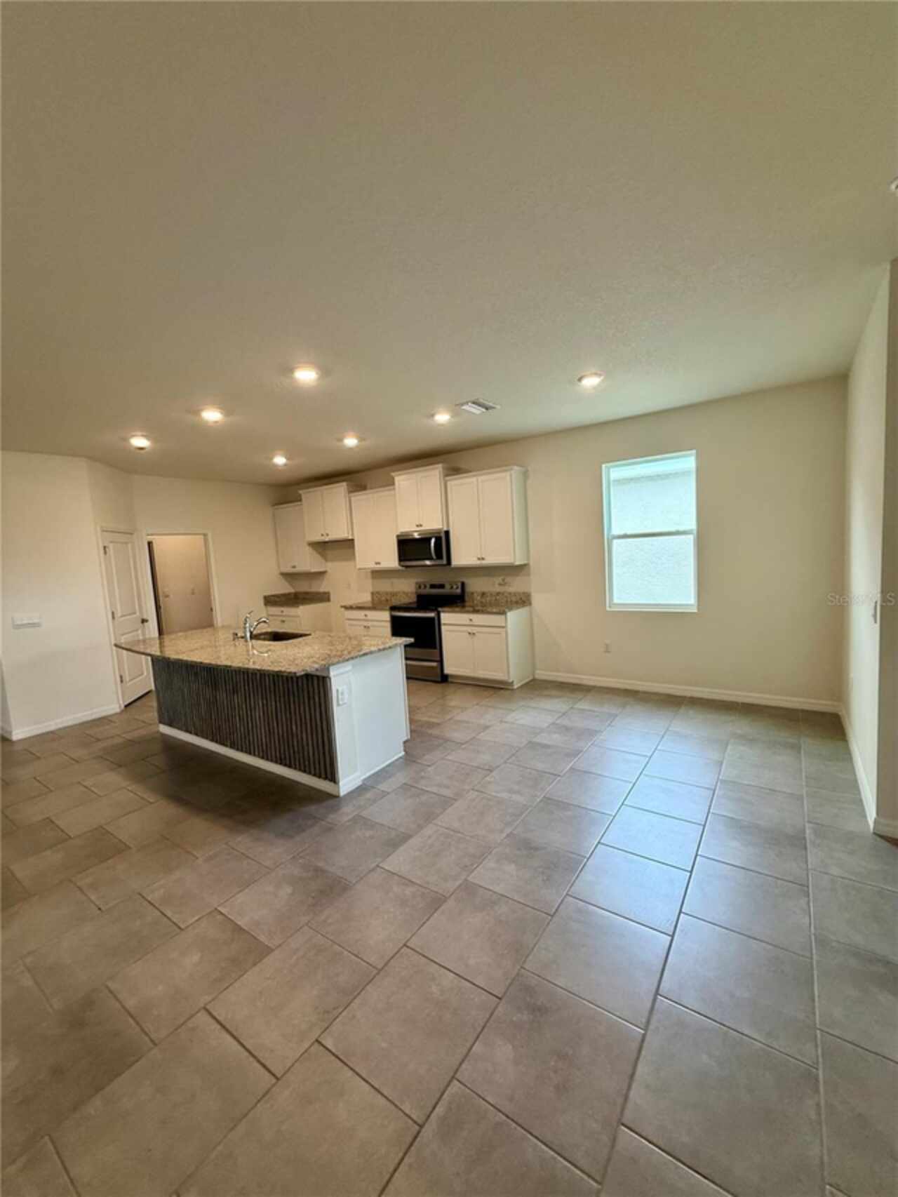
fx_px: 484
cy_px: 598
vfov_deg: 102.1
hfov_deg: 85.7
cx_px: 449
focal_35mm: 14
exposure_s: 1/120
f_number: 2.2
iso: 250
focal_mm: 2.22
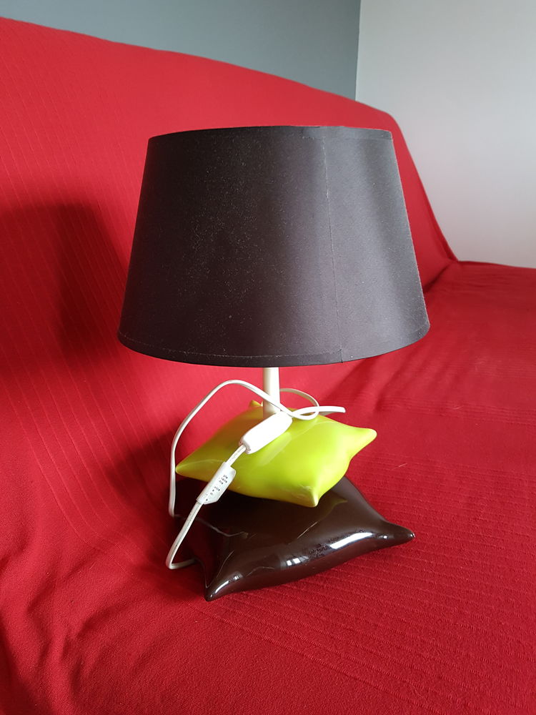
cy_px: 358
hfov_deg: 53.1
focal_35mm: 26
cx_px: 268
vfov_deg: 67.3
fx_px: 537
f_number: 1.7
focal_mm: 4.2
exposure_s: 1/17
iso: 200
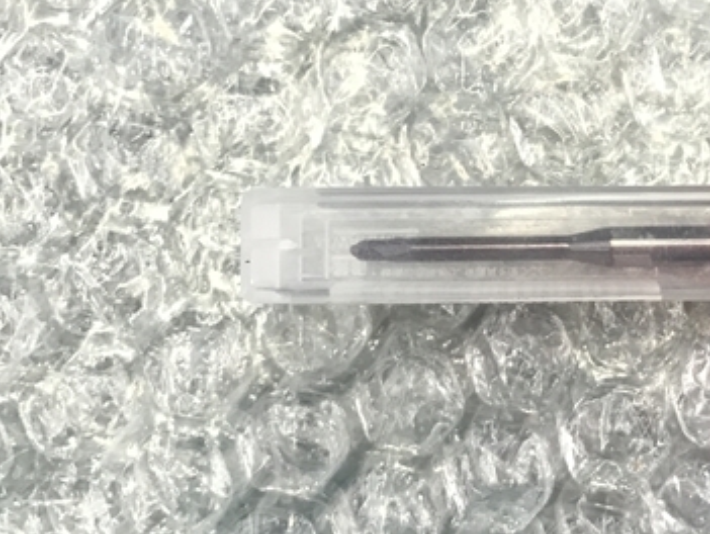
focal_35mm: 51
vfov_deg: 28.6
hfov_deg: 36.0
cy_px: 255
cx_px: 583
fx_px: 1047
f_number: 1.8
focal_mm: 3.99
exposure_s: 1/25
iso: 32
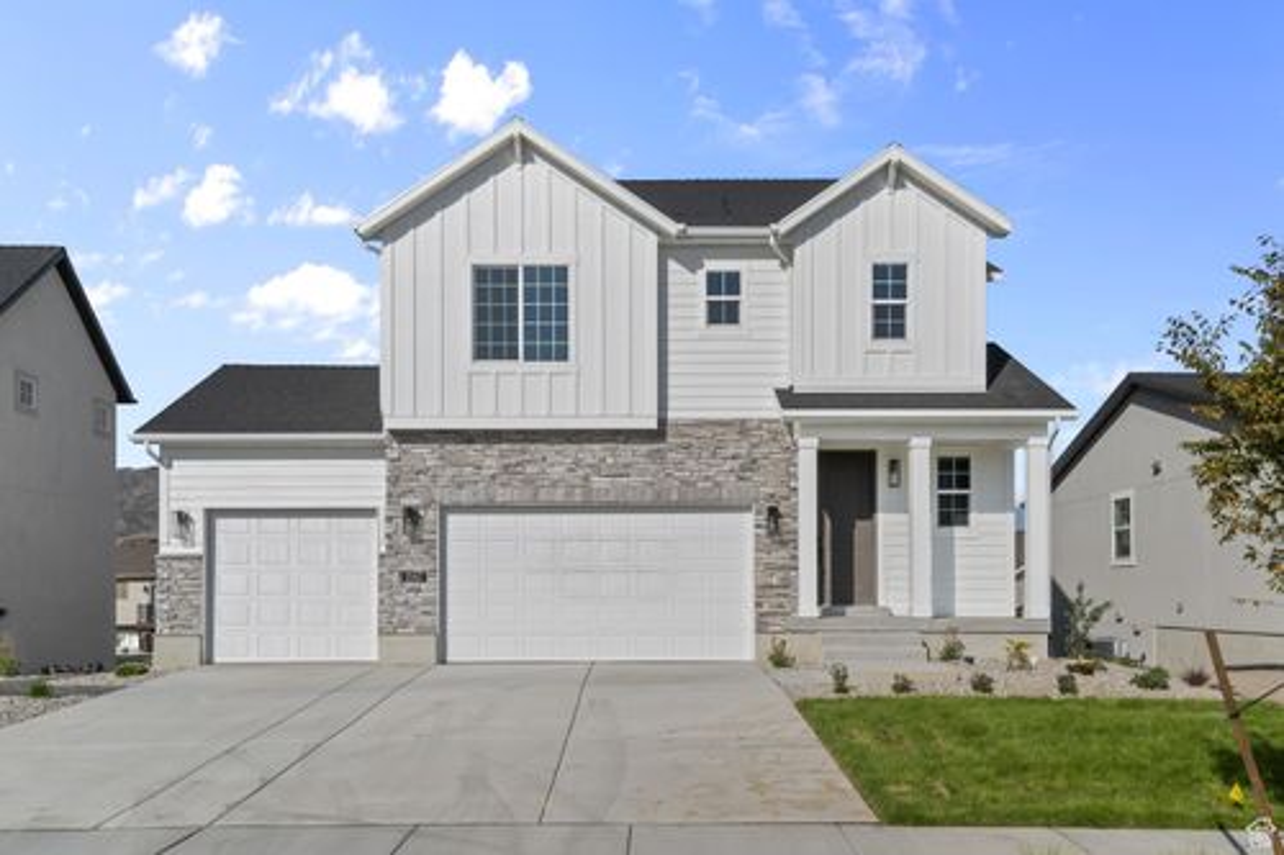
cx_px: 642
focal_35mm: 30
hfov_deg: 61.9
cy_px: 428
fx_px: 1070
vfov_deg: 43.6
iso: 320
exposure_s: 1/2000
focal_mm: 30
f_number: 8
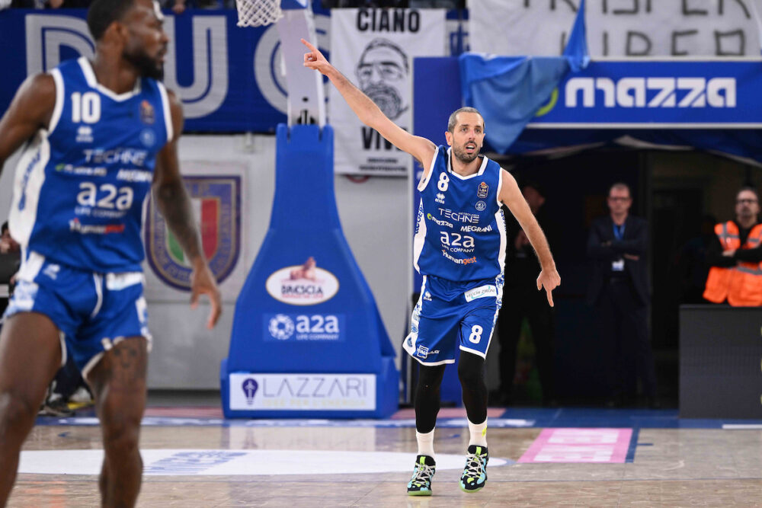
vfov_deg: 7.8
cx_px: 381
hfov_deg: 11.7
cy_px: 254
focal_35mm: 175
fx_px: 3704
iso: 2000
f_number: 3.5
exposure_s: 1/1600
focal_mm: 175
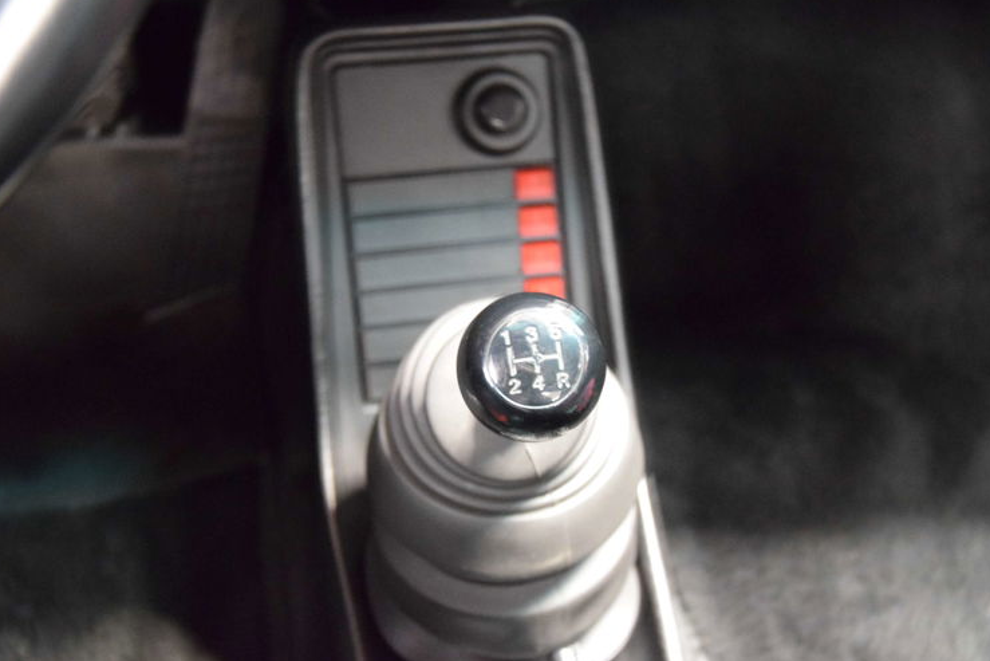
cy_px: 324
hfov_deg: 37.5
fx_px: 1458
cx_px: 481
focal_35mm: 53
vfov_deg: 25.5
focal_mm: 34
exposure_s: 1/4
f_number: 4.2
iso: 6400
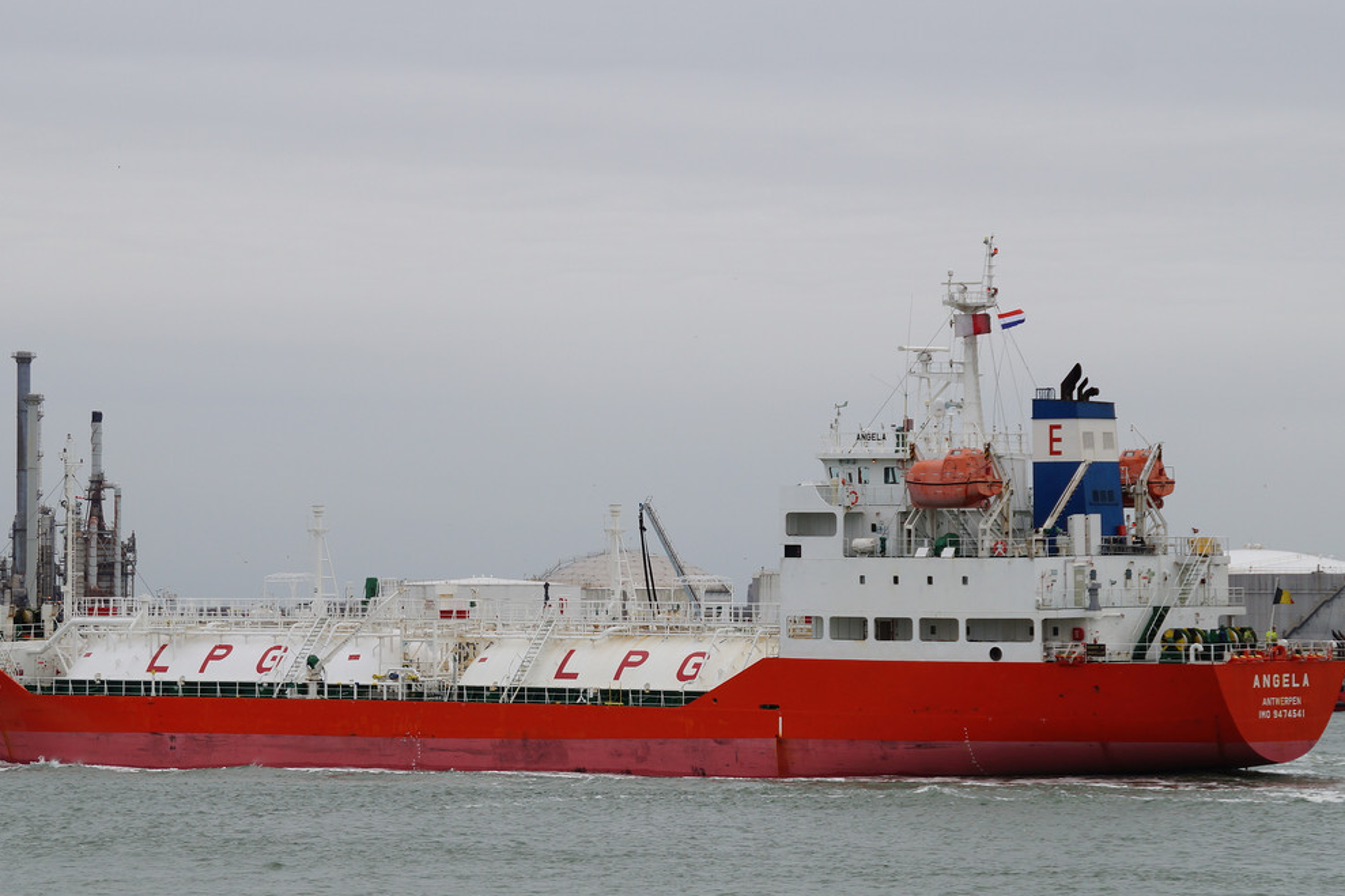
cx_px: 590
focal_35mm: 164
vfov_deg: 8.4
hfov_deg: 12.5
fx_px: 6126
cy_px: 378
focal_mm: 90
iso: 100
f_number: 7.1
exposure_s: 1/200
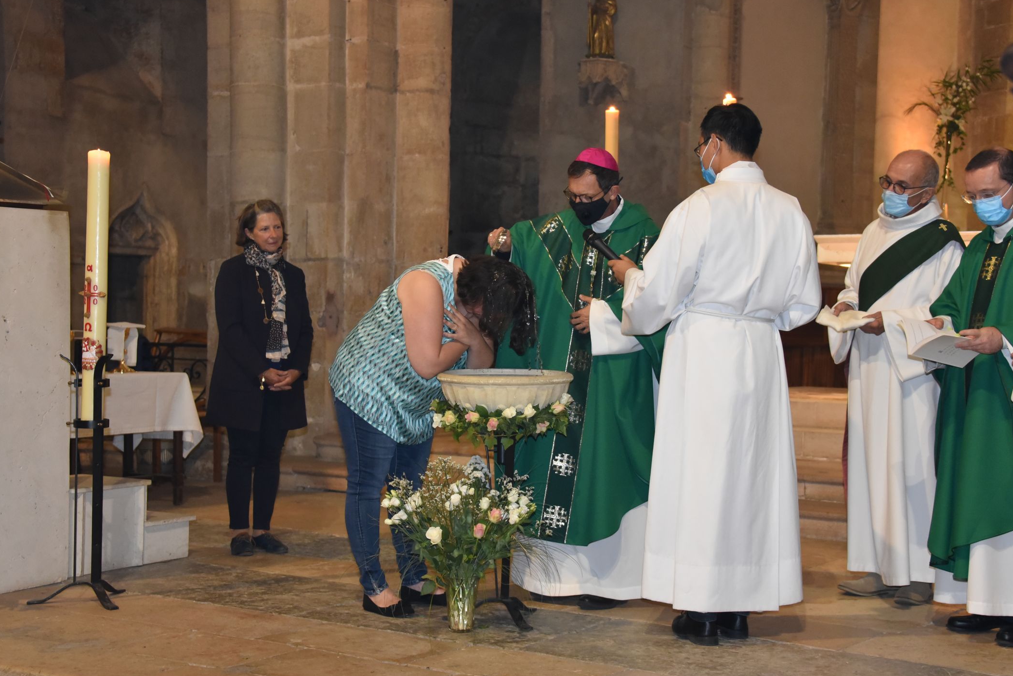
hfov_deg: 35.0
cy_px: 342
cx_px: 513
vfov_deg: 23.8
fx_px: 1604
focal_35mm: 57
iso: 3200
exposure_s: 1/60
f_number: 4.5
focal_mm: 50
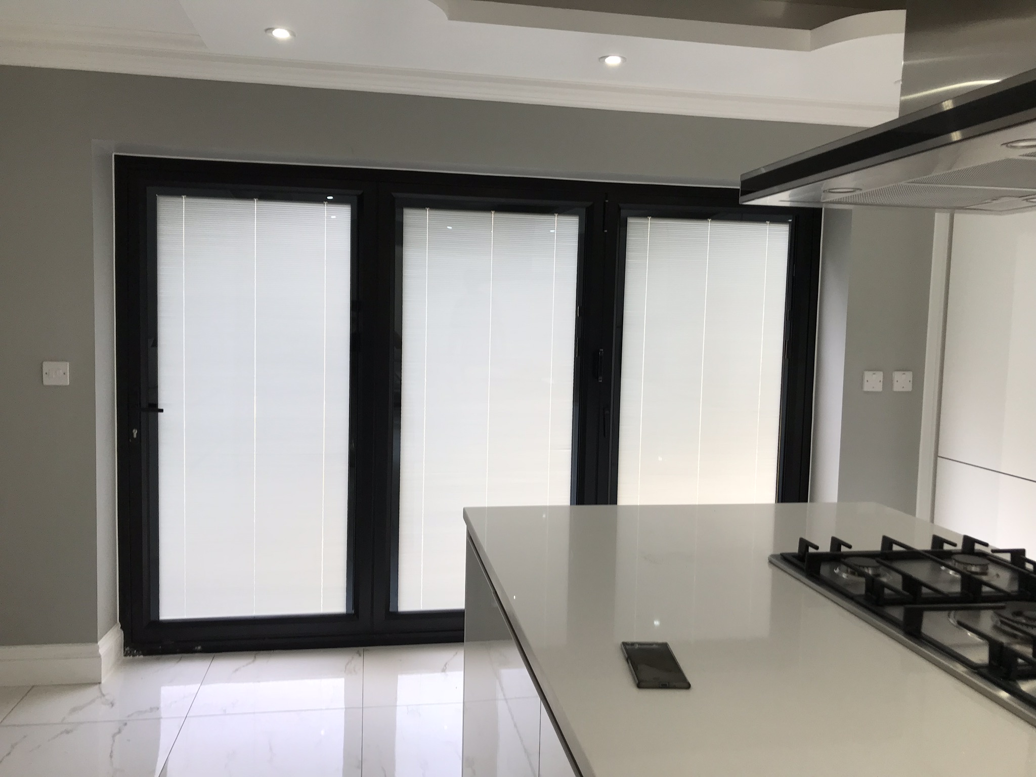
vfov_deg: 49.7
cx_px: 518
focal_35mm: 28
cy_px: 388
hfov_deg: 63.4
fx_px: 838
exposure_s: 1/101
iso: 20
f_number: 1.8
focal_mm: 3.99
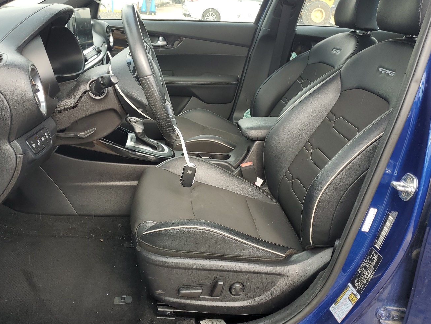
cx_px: 206
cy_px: 164
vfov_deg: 44.2
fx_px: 398
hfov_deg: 56.8
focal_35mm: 32
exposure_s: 1/179
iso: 50
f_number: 1.5
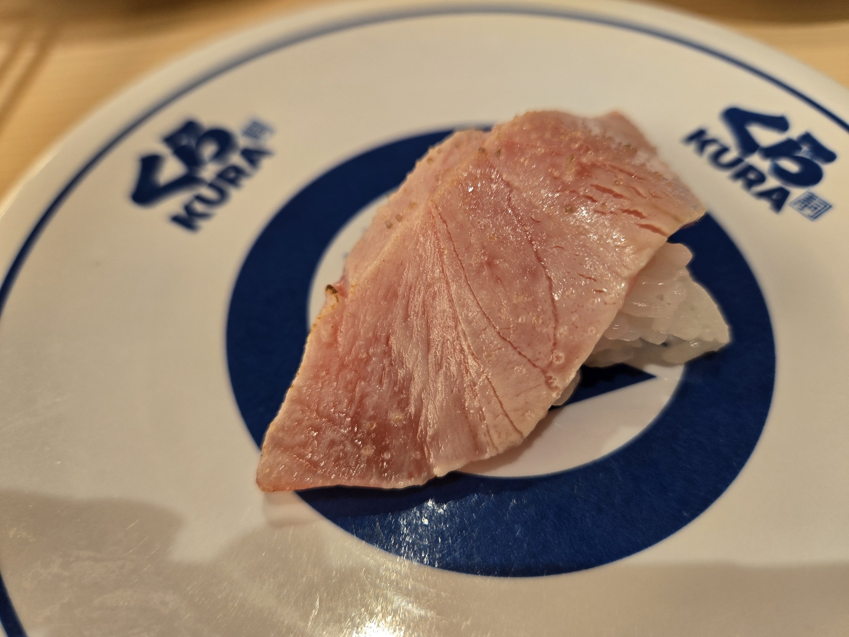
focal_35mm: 23
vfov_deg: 58.9
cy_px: 318
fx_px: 564
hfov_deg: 73.9
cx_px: 424
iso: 80
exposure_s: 1/100
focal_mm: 5.4
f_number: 1.8
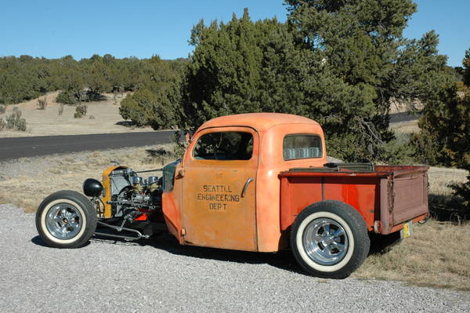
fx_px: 744
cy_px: 156
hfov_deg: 35.1
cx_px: 235
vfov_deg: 23.7
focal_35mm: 57
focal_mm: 38
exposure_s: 1/500
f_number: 11
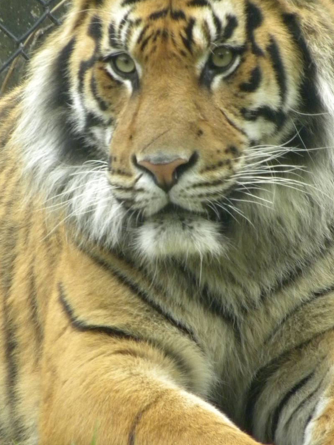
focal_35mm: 941
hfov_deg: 1.6
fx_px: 12103
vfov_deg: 2.1
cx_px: 150
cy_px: 180
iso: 400
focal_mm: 110.4
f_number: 5
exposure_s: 1/131
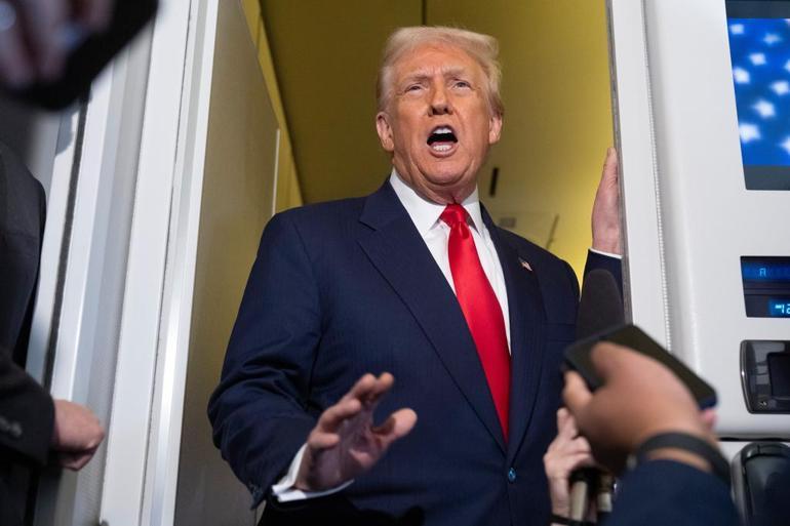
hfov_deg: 40.4
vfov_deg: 27.5
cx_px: 395
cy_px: 263
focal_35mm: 49
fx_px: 1075
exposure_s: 1/400
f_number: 3.5
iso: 6400
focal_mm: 49
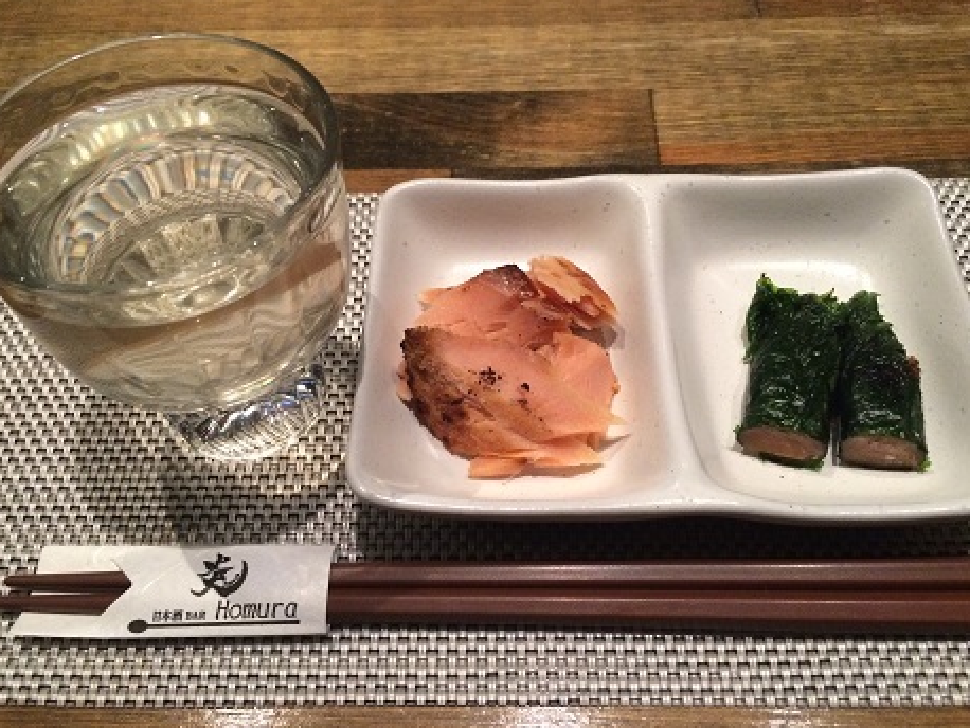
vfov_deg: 45.5
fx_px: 869
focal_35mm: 31
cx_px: 474
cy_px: 360
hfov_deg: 58.3
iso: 250
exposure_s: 1/24
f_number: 2.2
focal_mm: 4.15
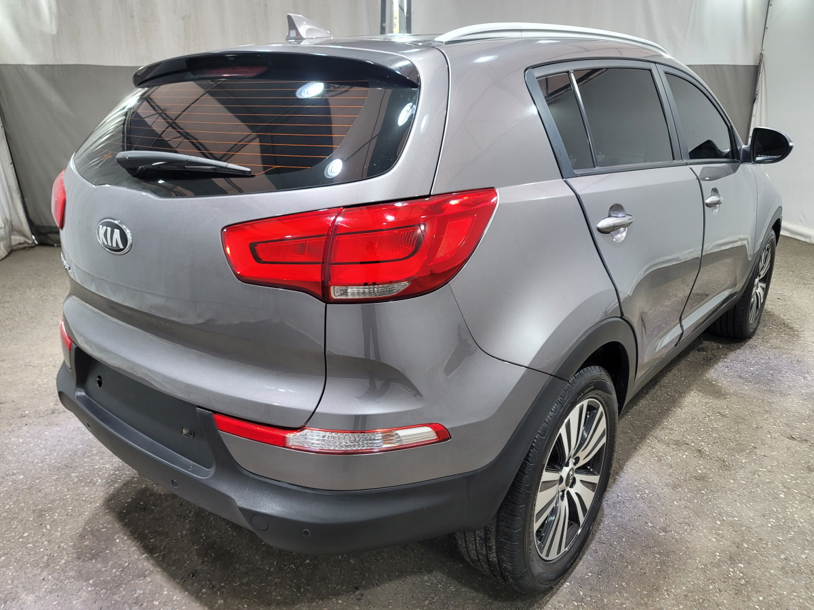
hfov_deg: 69.4
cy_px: 305
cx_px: 407
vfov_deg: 54.9
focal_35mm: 25
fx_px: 588
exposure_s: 1/120
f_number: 1.8
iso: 125
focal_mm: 7
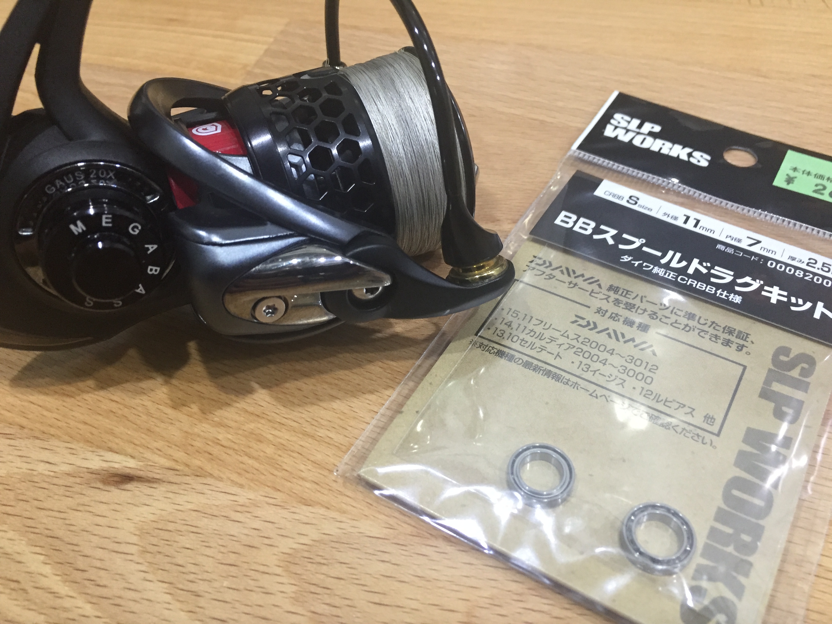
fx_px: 697
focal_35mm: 29
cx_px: 416
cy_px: 312
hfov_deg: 61.7
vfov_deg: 48.2
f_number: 2.2
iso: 160
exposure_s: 1/30
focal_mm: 4.15
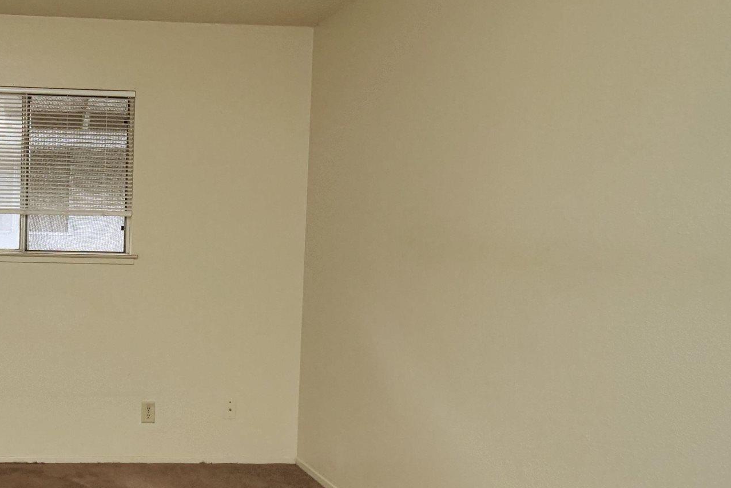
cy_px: 270
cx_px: 75
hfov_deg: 48.7
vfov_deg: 37.8
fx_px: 711
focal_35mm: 35
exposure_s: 1/160
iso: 800
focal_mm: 7
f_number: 2.8
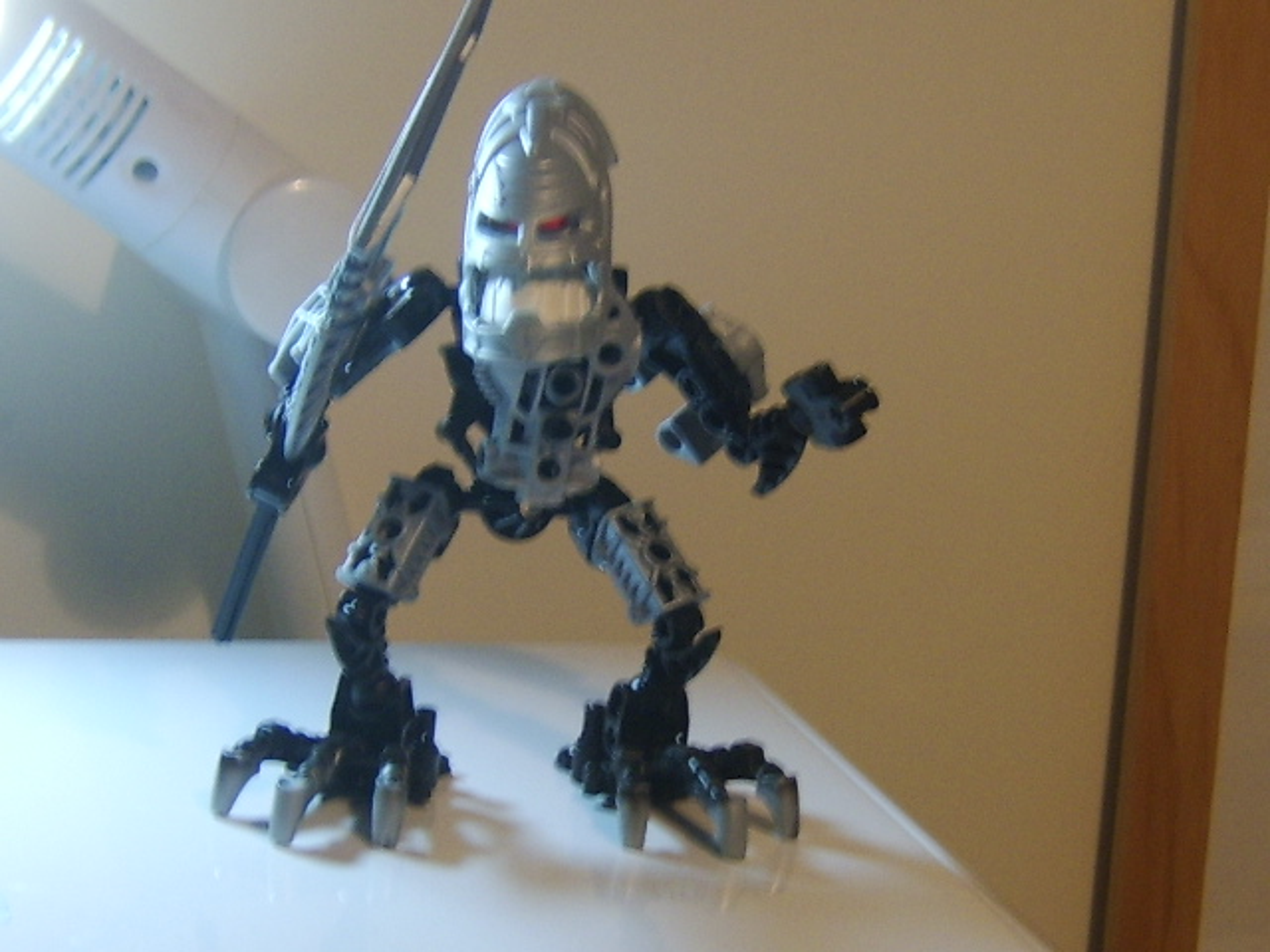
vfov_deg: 45.4
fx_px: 1137
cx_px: 635
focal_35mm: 31
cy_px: 476
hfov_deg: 58.4
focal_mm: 8.13
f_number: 2.7
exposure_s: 1/14
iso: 71
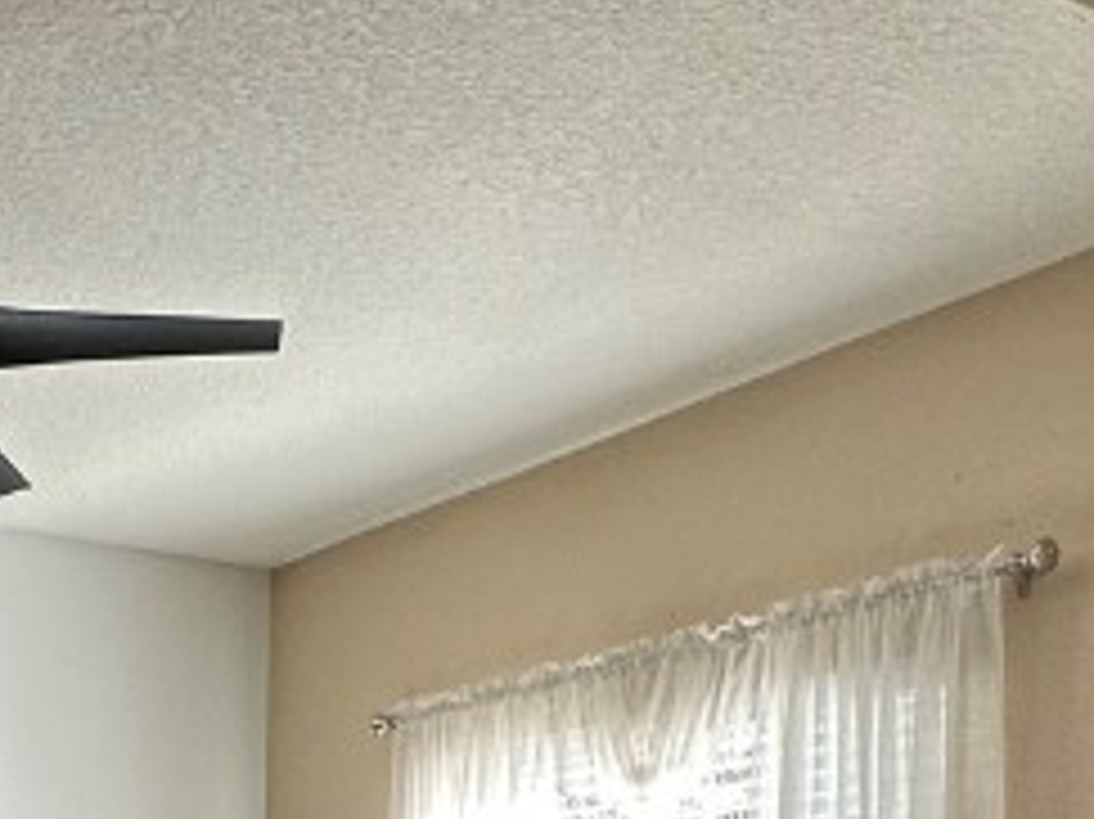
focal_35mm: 59
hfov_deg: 29.3
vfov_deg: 20.2
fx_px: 1864
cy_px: 1332
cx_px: -126
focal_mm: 2.22
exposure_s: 1/70
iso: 80
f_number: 2.2
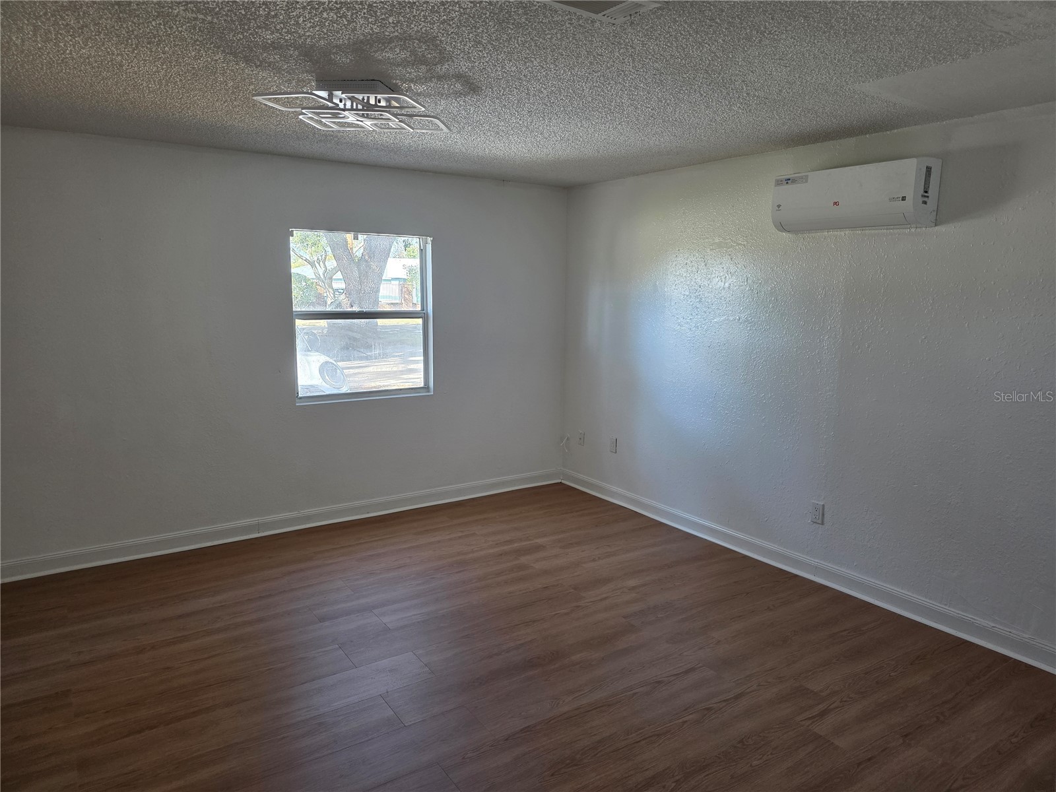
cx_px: 528
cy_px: 396
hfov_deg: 73.9
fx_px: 702
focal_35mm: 23
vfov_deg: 58.9
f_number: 1.7
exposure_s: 1/120
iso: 200
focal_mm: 6.3
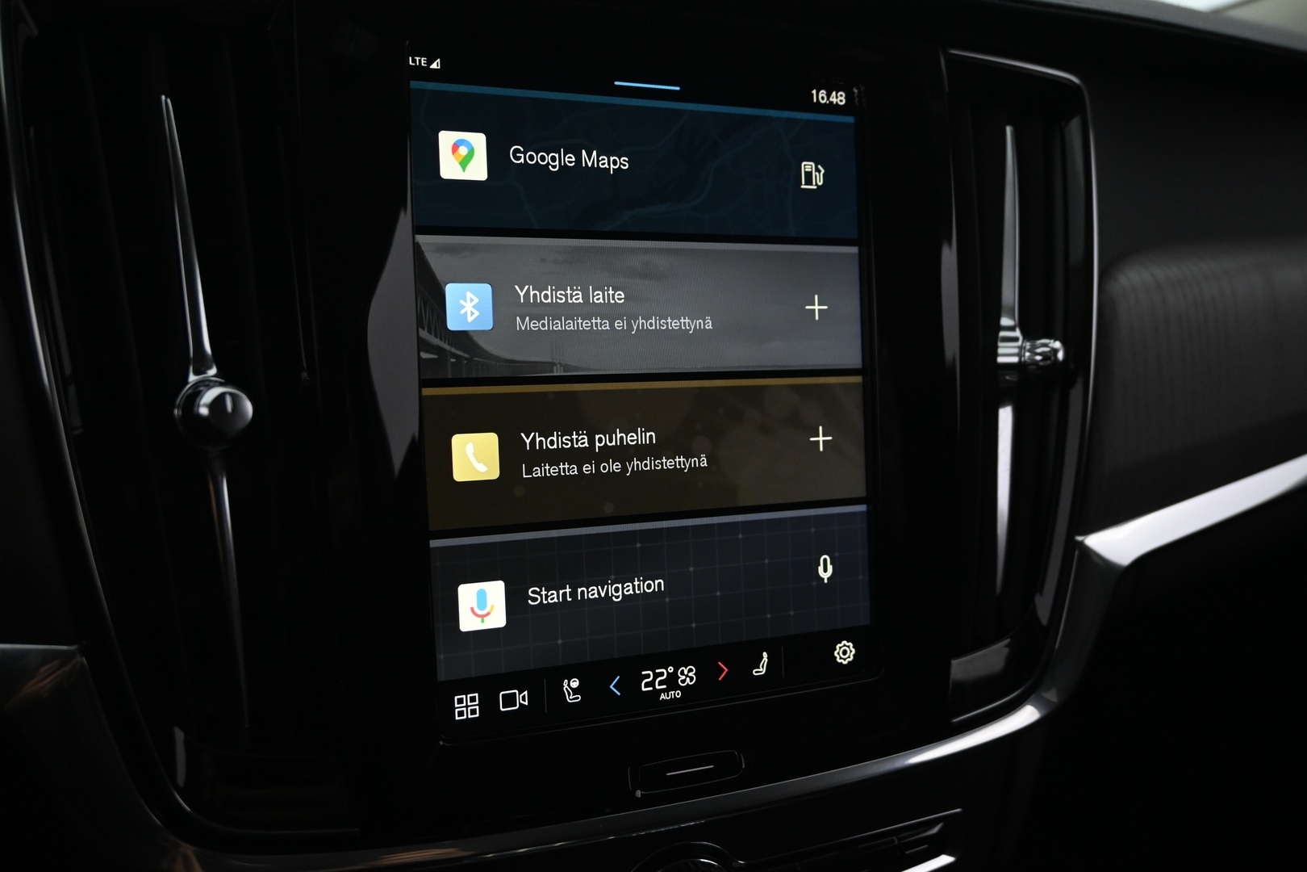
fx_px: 1062
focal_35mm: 29
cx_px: 654
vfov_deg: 44.6
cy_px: 436
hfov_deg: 63.2
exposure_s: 1/40
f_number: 3.8
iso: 1600
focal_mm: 19.5
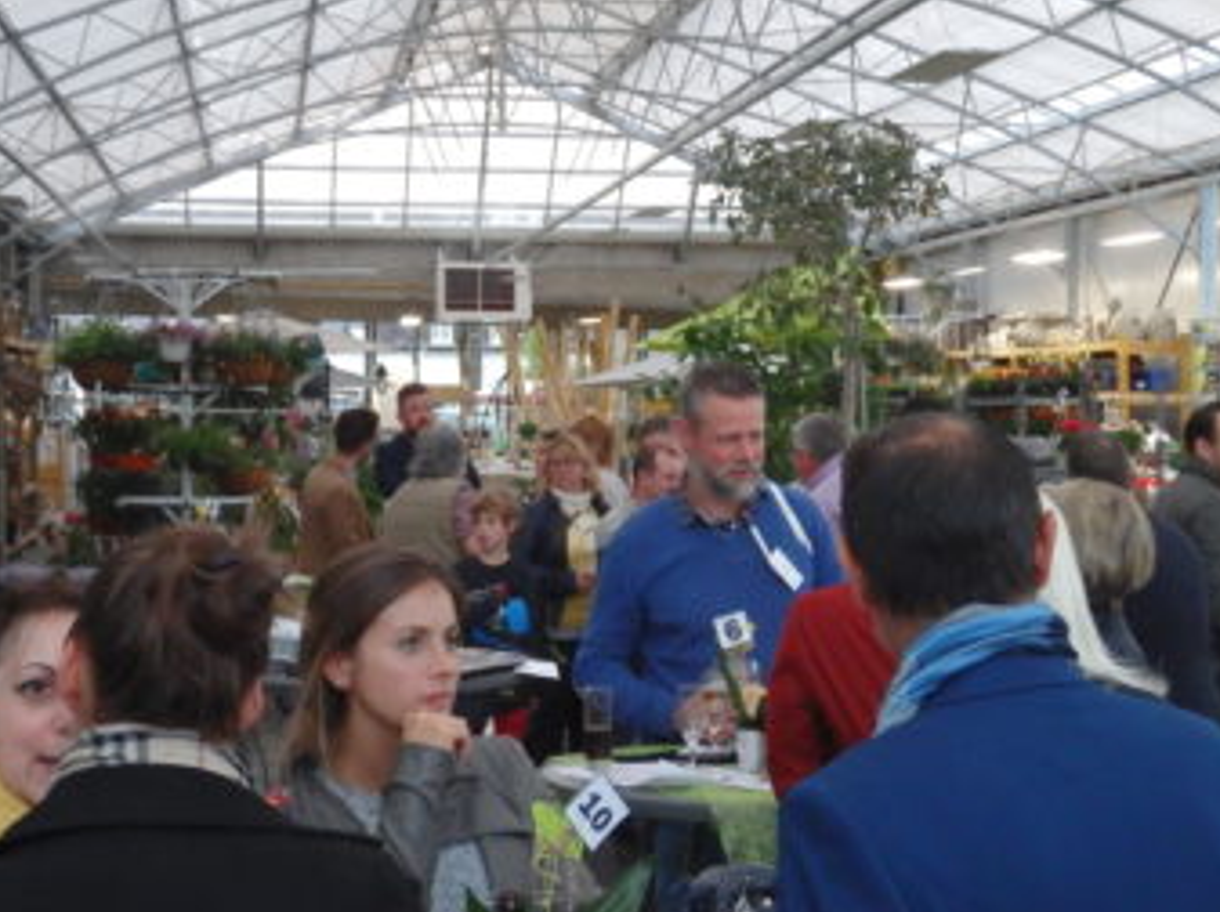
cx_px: 614
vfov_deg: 22.9
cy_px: 472
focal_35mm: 64
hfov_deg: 30.3
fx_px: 2253
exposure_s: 1/50
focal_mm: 10.8
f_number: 4.2
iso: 1600
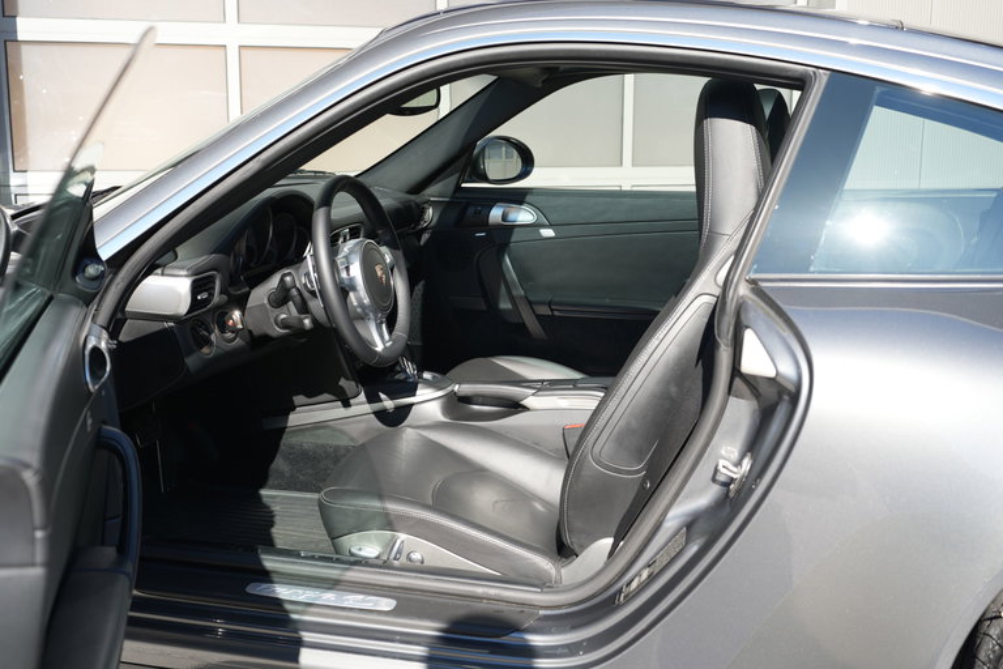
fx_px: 1198
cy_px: 334
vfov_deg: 31.2
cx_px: 502
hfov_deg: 45.4
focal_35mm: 43
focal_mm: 43
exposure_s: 1/100
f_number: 4.5
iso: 100
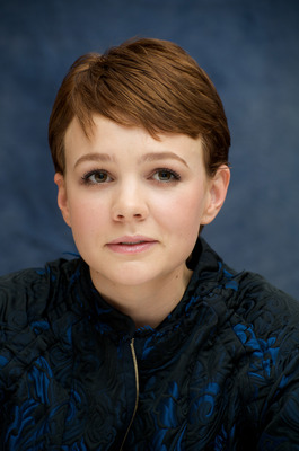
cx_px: 150
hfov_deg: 10.1
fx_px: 1689
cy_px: 226
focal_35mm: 135
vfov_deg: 15.2
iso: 400
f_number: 6.3
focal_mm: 135
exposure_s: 1/60
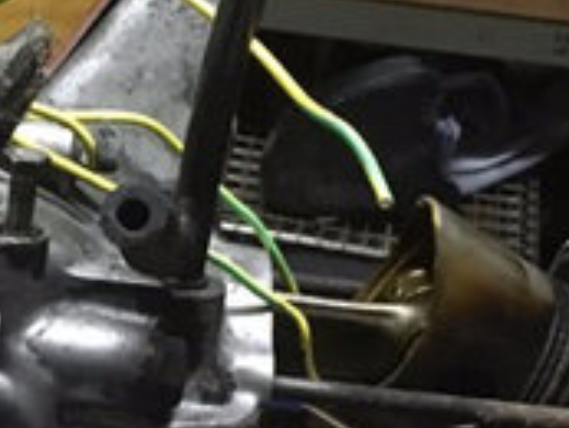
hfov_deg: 17.7
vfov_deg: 13.5
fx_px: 1793
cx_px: 43
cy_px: 372
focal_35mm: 109
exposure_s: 1/17
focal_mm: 4.15
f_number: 2.2
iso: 320
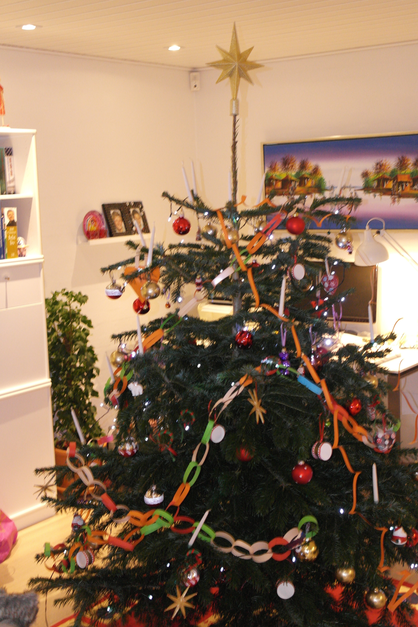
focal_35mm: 53
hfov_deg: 25.5
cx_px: 209
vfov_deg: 37.5
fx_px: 923
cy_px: 314
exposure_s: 1/13
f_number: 4.5
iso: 1600
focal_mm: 35
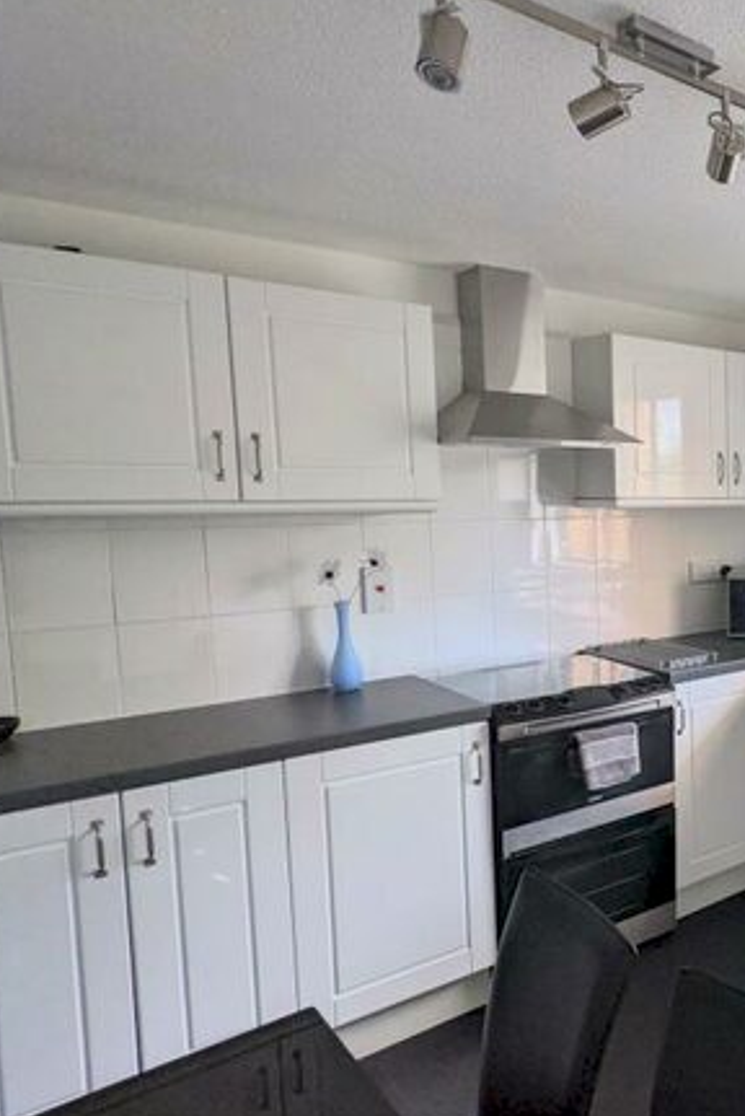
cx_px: 867
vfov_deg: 67.3
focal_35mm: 27
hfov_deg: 37.7
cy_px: 568
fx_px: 837
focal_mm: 2.22
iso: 31
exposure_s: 1/87.5
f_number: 2.2
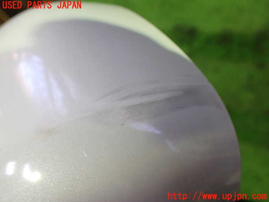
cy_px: 101
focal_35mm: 30
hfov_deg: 60.0
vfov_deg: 46.8
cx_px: 134
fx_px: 233
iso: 800
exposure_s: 1/80
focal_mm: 5.4
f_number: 2.3
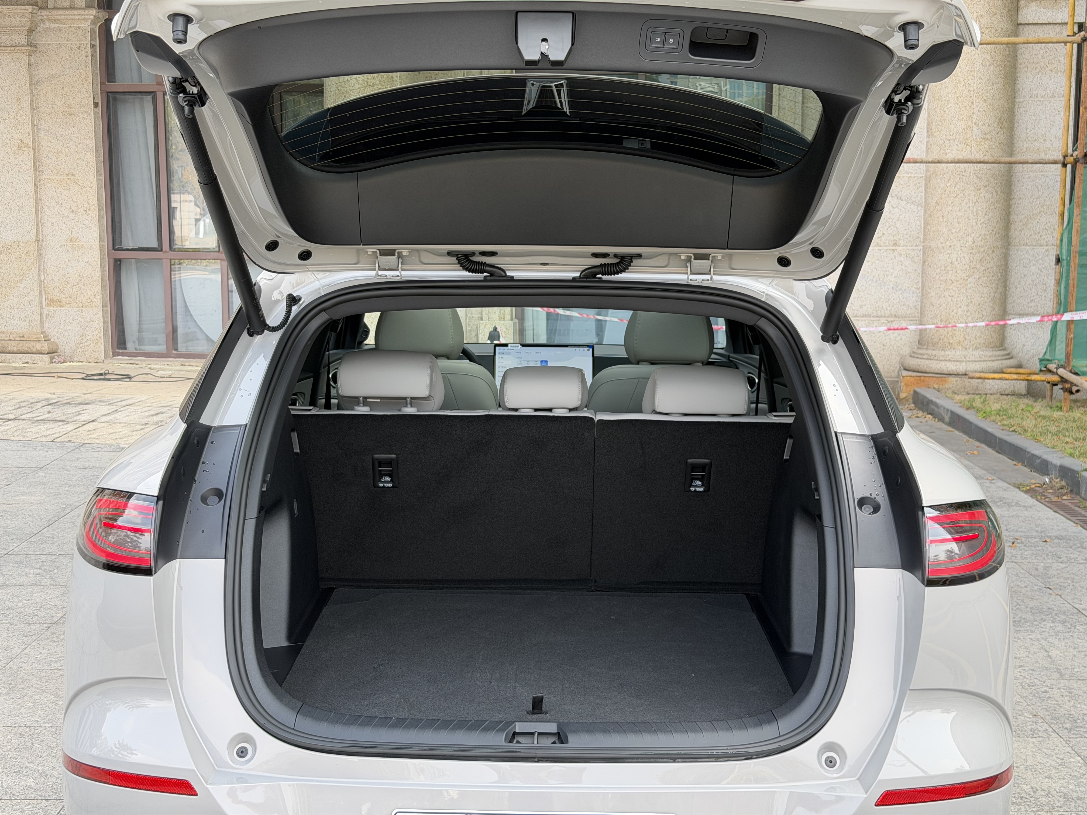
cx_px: 544
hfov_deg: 39.7
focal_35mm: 48
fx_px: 1507
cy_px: 408
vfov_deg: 30.3
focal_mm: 6.76
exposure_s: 1/384
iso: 64
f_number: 1.78
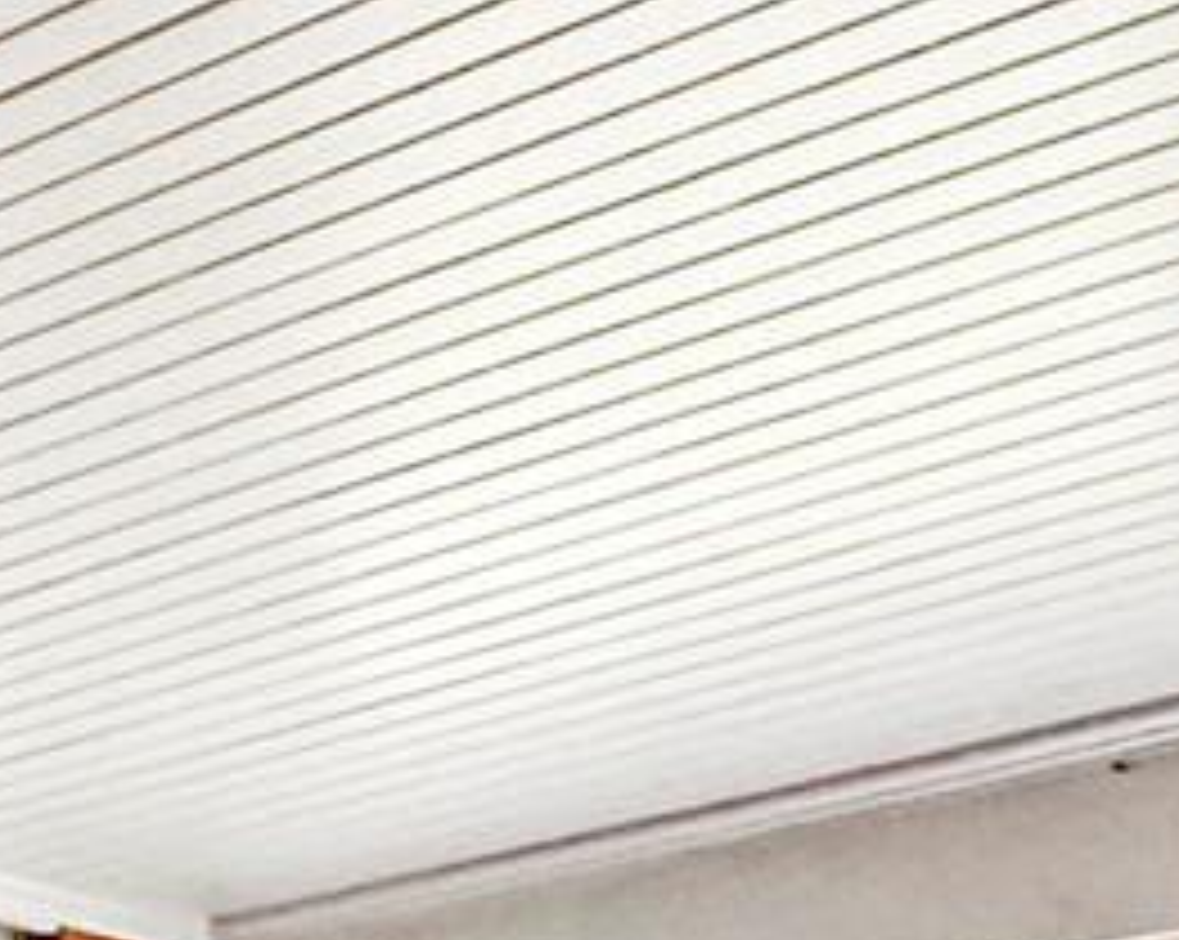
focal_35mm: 107
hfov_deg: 17.1
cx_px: 1454
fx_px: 3729
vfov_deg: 12.2
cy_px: 2051
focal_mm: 2.22
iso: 320
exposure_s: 1/60
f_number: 2.2
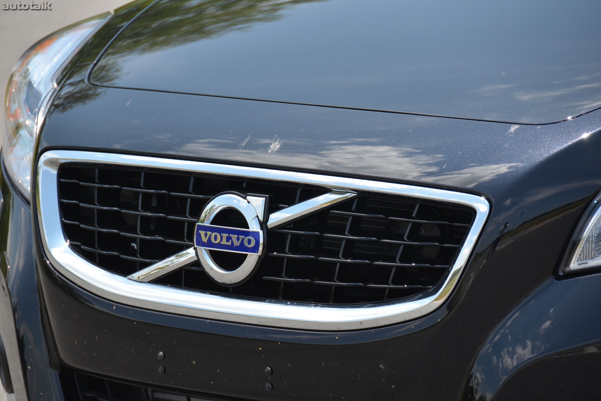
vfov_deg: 4.5
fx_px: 5041
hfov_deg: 6.8
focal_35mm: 302
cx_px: 300
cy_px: 201
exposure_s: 1/1000
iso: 400
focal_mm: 200
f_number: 5.6
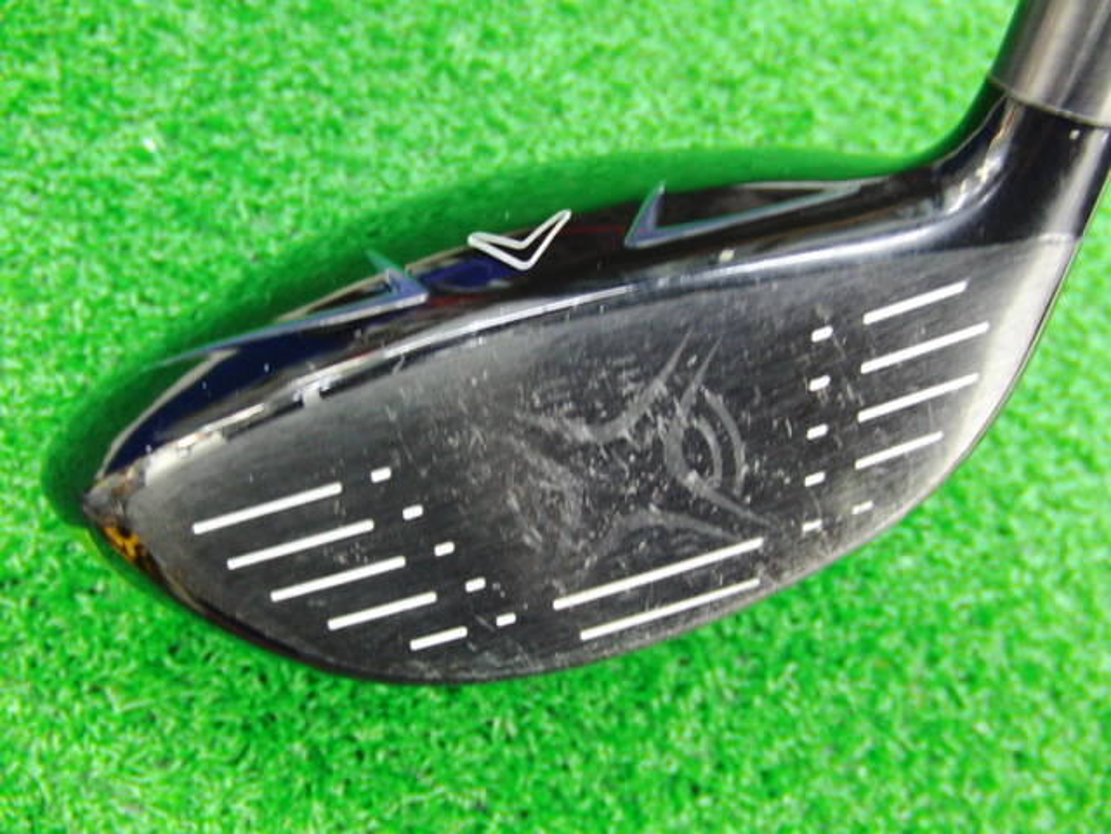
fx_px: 1188
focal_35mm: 37
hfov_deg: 50.1
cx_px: 556
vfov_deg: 38.7
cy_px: 417
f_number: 3.6
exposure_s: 1/10
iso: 400
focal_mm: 6.42
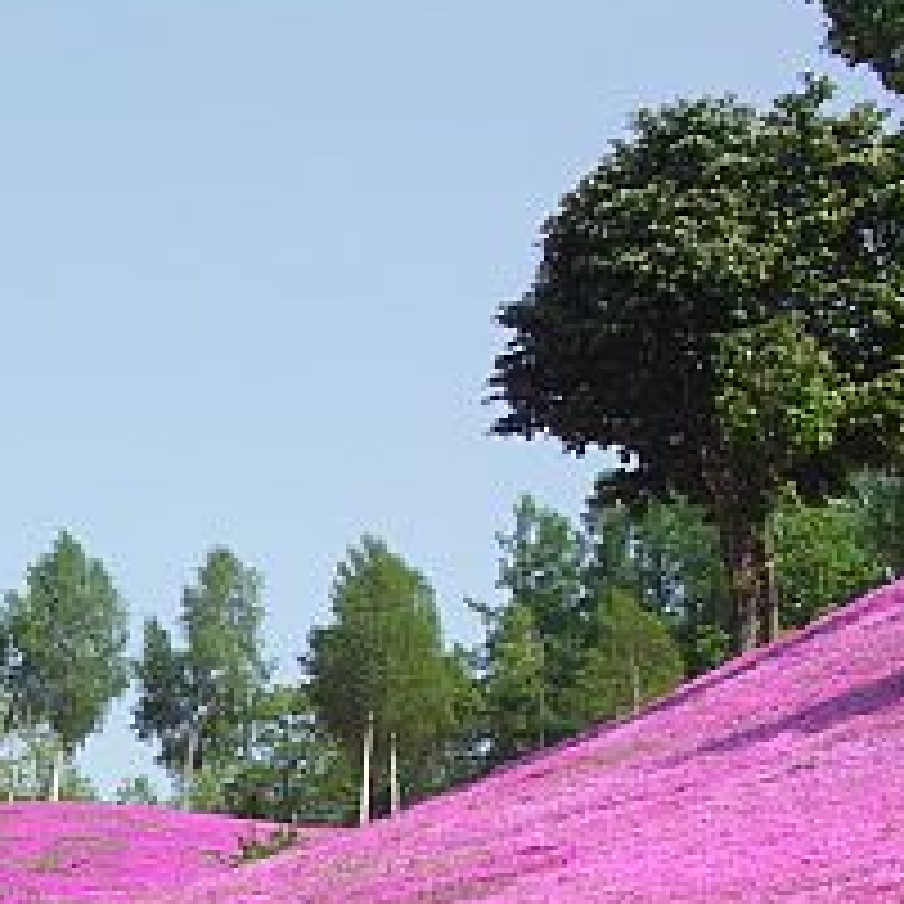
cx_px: -373
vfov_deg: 13.7
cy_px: 1057
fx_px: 3664
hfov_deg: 13.4
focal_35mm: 124
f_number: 10
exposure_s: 1/60
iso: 50
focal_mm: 11.4
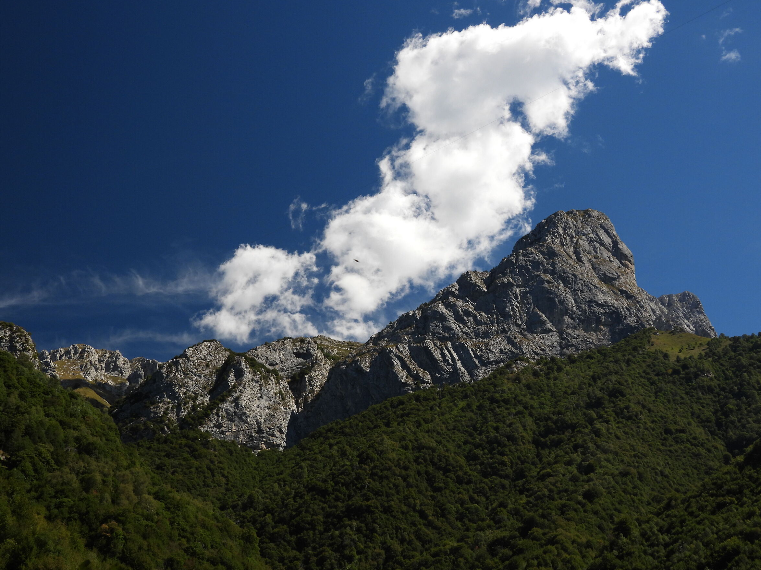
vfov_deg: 32.9
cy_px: 290
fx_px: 967
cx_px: 379
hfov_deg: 42.9
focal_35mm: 44
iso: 100
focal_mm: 7.7
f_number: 3.2
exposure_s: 1/800
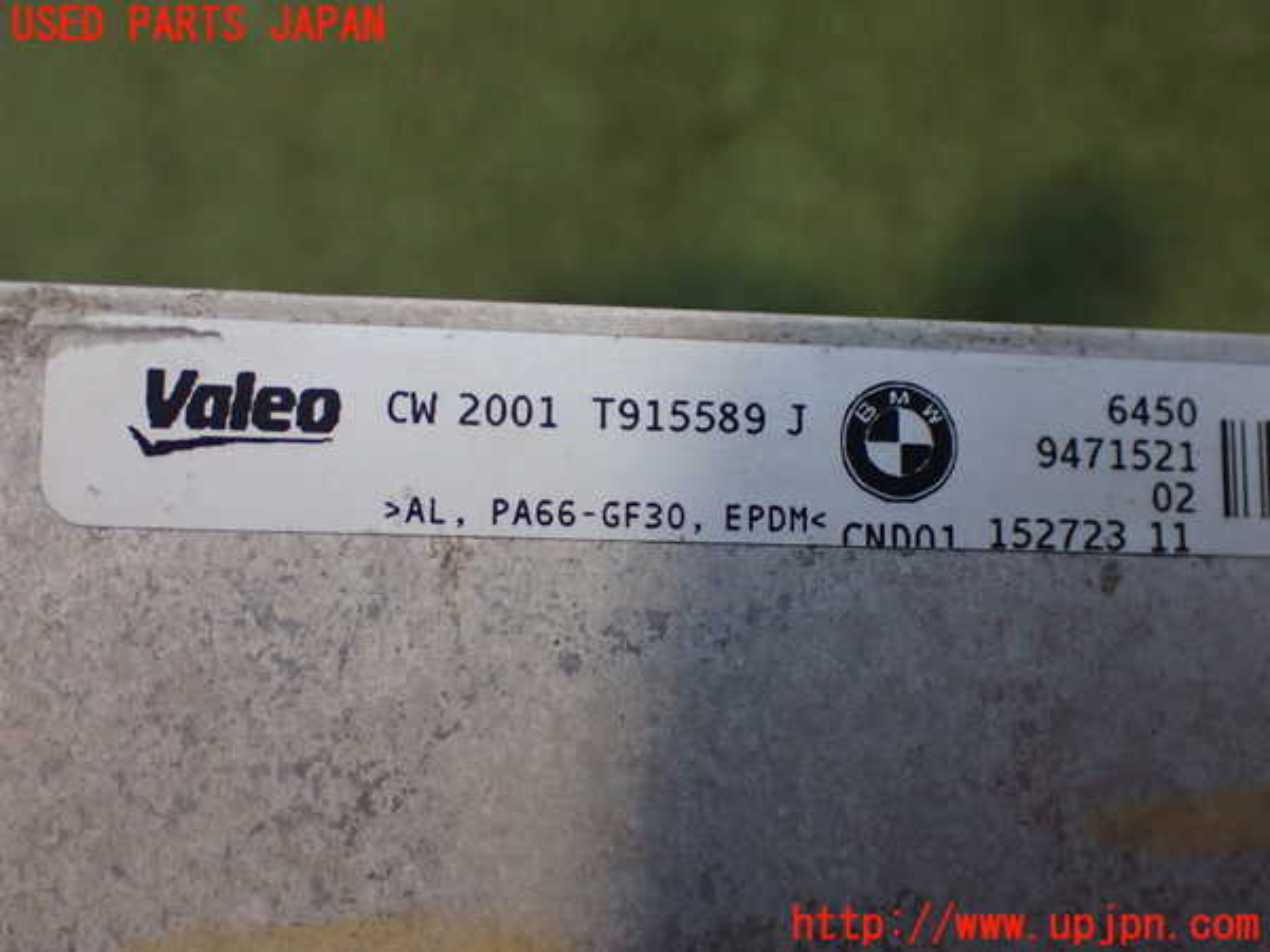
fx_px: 1724
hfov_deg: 40.4
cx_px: 635
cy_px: 476
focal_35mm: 47
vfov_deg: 30.9
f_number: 3.1
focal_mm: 8.4
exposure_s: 1/100
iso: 800
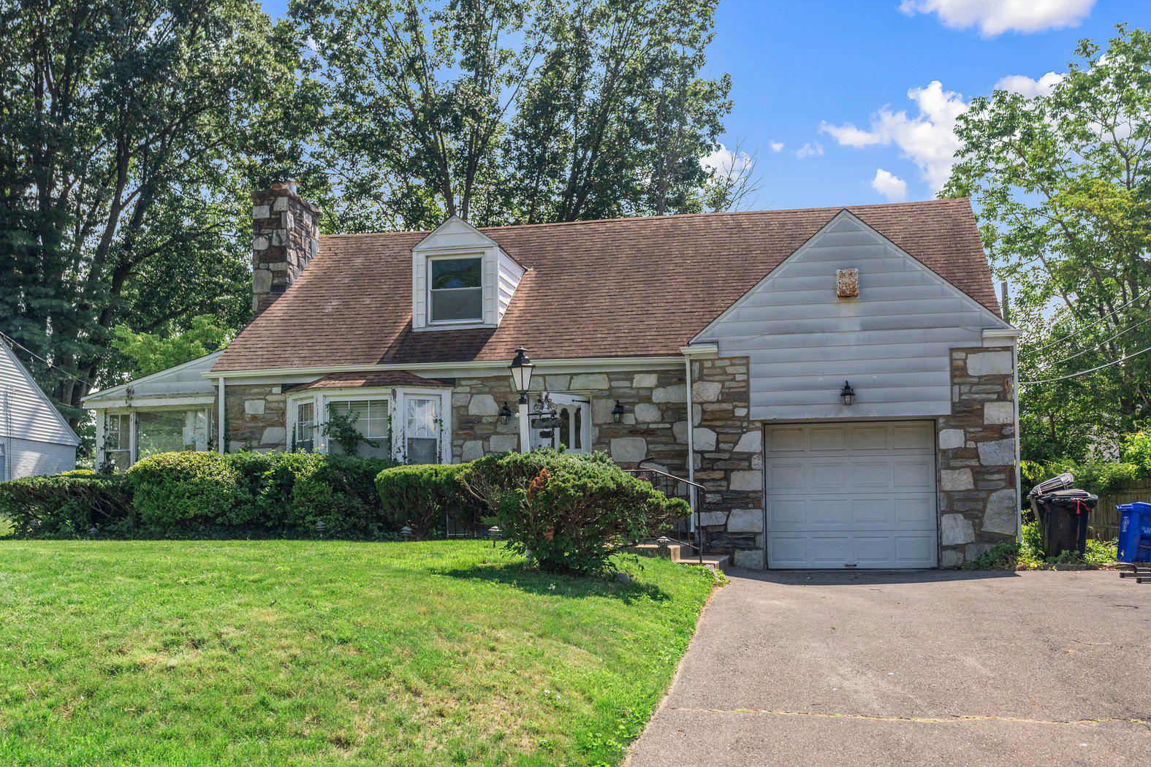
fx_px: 1247
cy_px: 442
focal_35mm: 39
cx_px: 579
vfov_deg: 34.1
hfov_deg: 49.6
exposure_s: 1/250
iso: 640
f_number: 5.6
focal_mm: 30
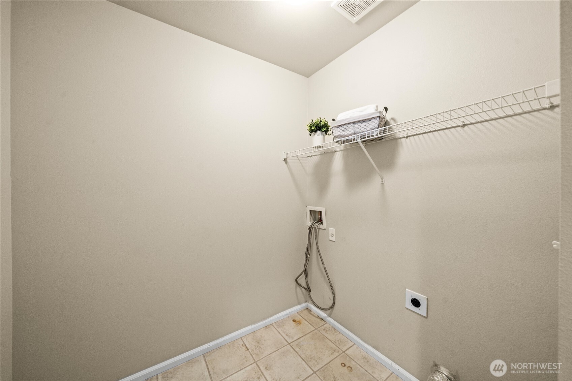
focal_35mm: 12
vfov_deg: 90.0
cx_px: 286
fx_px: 191
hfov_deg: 112.6
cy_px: 190
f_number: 6.7
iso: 1000
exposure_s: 1/10
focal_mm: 12
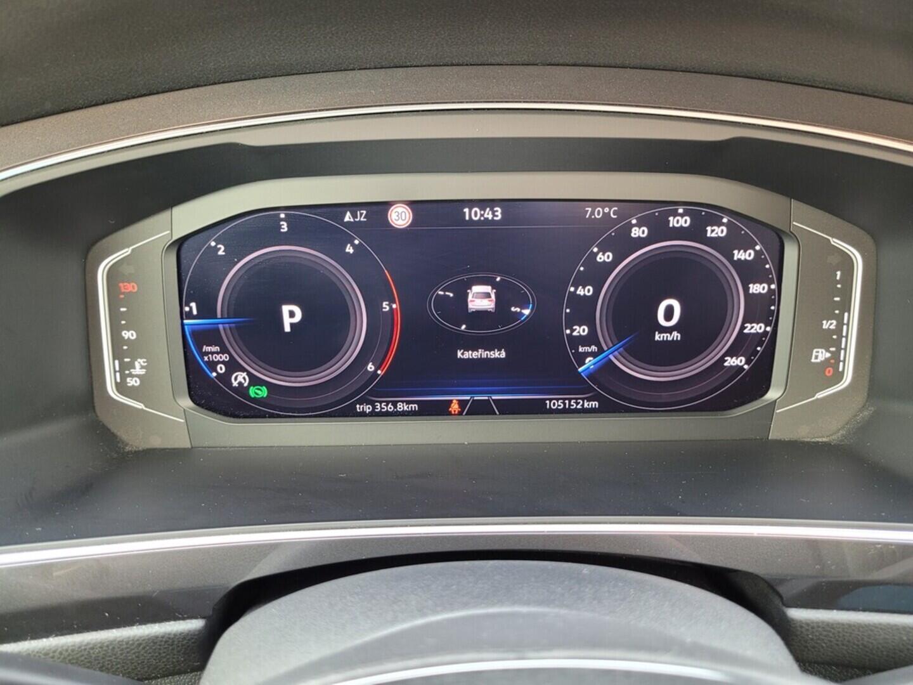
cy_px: 342
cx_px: 456
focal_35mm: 26
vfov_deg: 53.1
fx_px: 686
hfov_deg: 67.3
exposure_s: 1/50
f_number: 1.8
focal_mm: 5.4
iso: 250
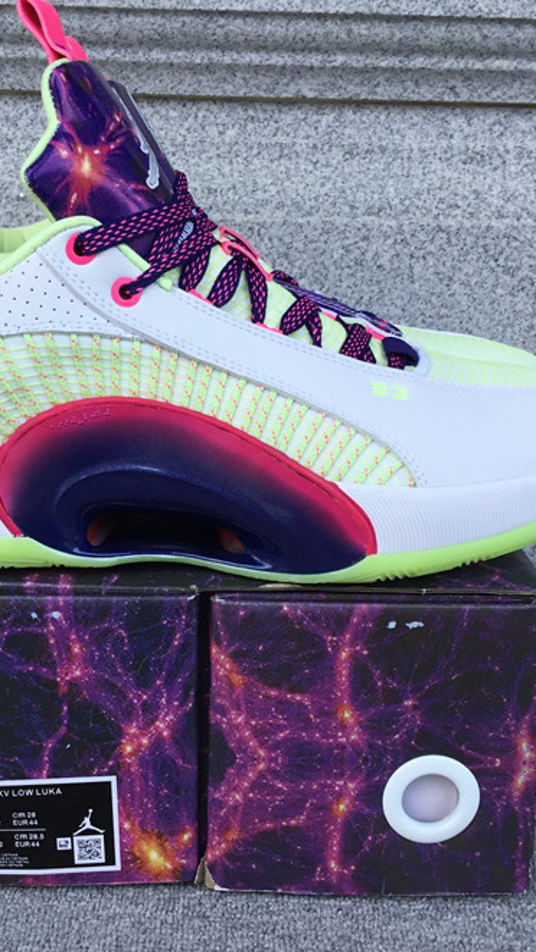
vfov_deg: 44.6
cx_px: 196
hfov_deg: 25.9
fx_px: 1162
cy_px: 470
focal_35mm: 46
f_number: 2.4
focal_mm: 3.3
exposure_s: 1/303
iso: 25
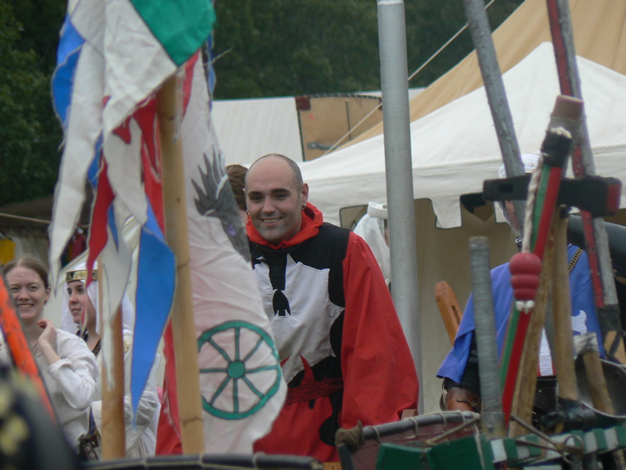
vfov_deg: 3.9
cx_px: 313
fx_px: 6980
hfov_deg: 5.1
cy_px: 235
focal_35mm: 386
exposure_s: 1/320
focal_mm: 64.3
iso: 80
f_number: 5.6
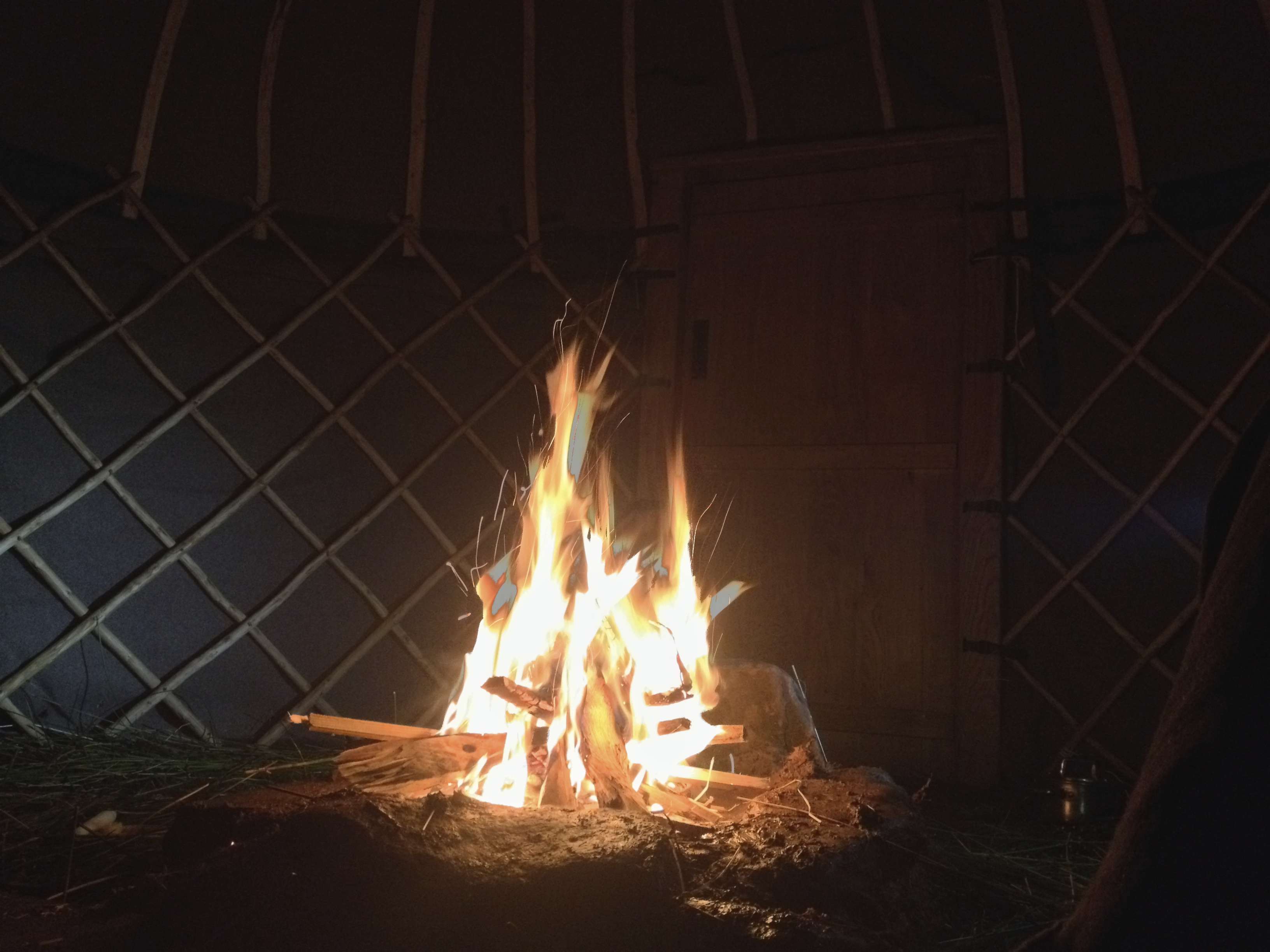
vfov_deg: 40.7
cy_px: 476
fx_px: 1284
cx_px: 635
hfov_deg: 52.6
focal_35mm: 35
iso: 800
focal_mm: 4.28
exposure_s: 1/15
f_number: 2.4
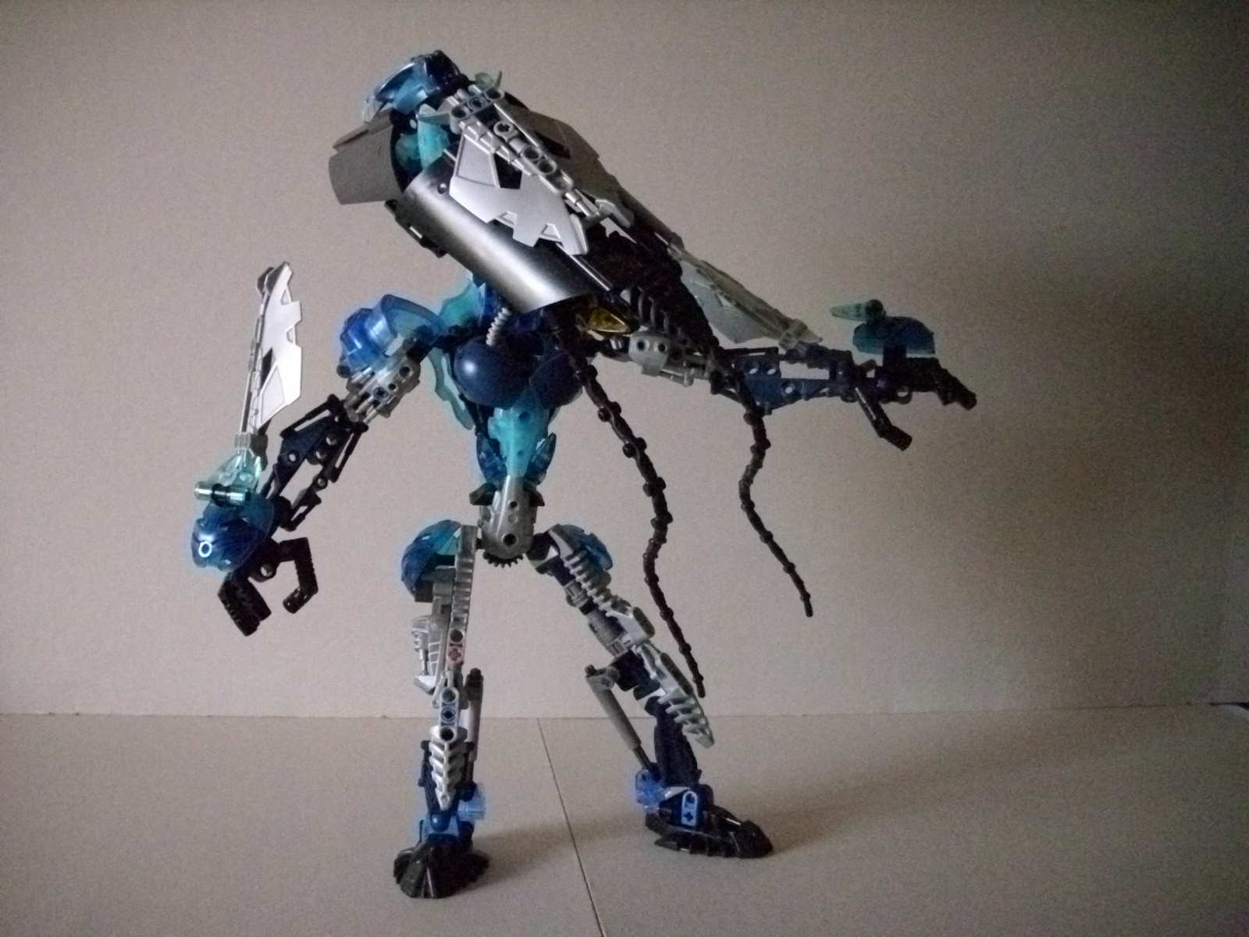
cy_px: 468
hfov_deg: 58.4
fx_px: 1119
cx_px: 624
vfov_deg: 45.4
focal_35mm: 31
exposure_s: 1/60
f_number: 2.8
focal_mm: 6.2
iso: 800
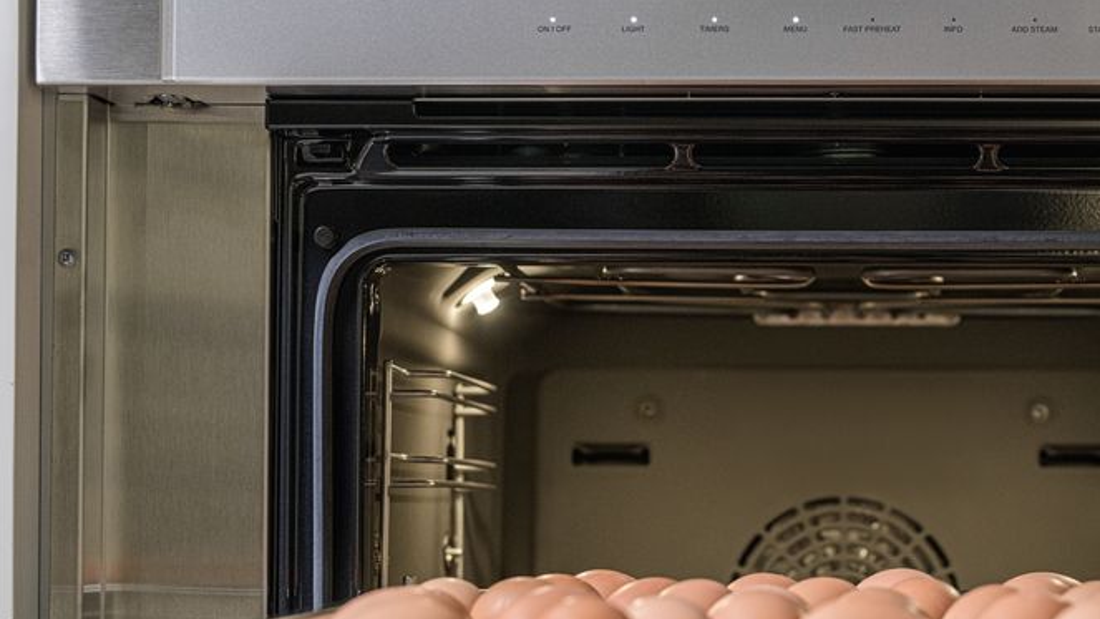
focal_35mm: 80
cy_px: 280
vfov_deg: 15.1
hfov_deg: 26.2
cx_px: 826
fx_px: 2334
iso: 1000
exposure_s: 1/160
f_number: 4
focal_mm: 50
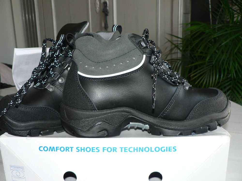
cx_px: 121
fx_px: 252
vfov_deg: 39.7
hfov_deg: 51.4
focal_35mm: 36
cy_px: 90
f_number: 2.8
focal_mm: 6
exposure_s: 1/60
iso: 100
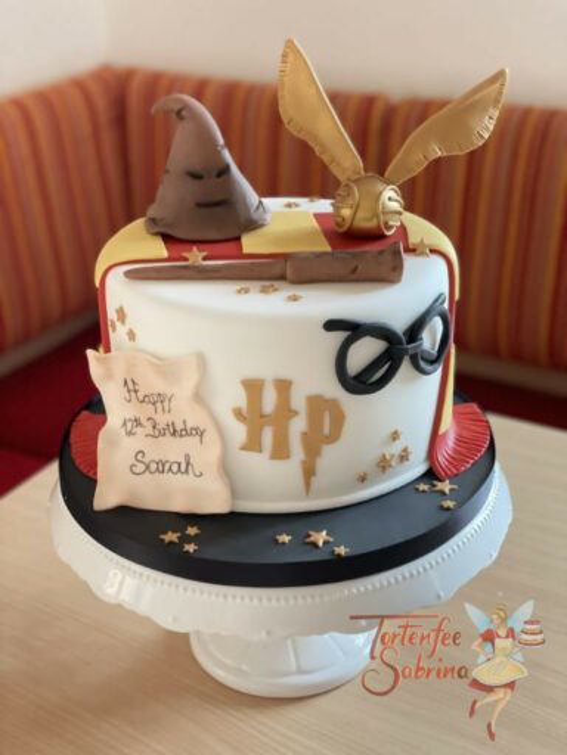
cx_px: 284
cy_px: 378
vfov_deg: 36.8
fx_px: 1136
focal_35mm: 52
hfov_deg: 28.0
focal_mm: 6
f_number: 2
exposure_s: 1/26
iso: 500
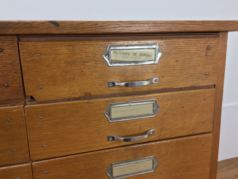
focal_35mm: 29
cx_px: 119
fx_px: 199
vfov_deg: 48.2
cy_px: 90
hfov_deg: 61.7
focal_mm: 4.15
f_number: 2.2
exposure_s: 1/33
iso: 50
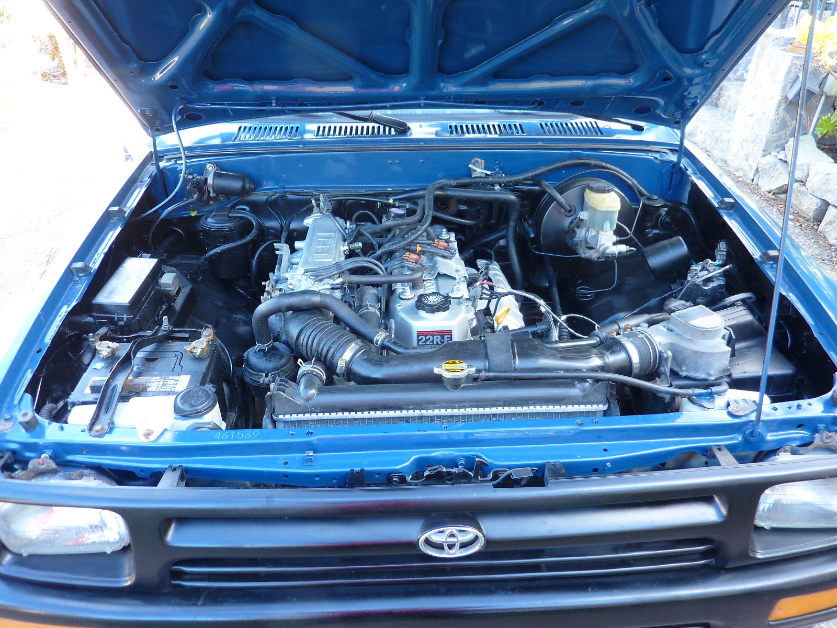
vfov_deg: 54.9
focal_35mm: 25
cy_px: 314
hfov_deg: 69.4
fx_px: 604
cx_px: 418
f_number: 3.3
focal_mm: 4.1
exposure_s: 1/30
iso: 125
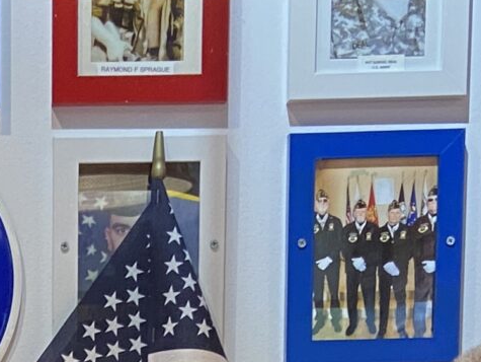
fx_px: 1947
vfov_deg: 9.6
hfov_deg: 13.7
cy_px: 816
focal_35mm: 140
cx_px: -71
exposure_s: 1/60
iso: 200
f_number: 1.8
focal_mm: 4.25
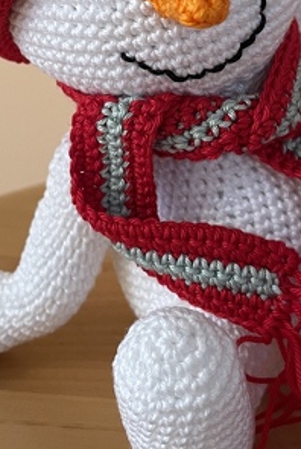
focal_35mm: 73
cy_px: 83
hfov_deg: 18.7
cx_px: 157
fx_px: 913
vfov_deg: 27.1
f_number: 1.6
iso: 250
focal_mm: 4.2
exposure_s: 1/50
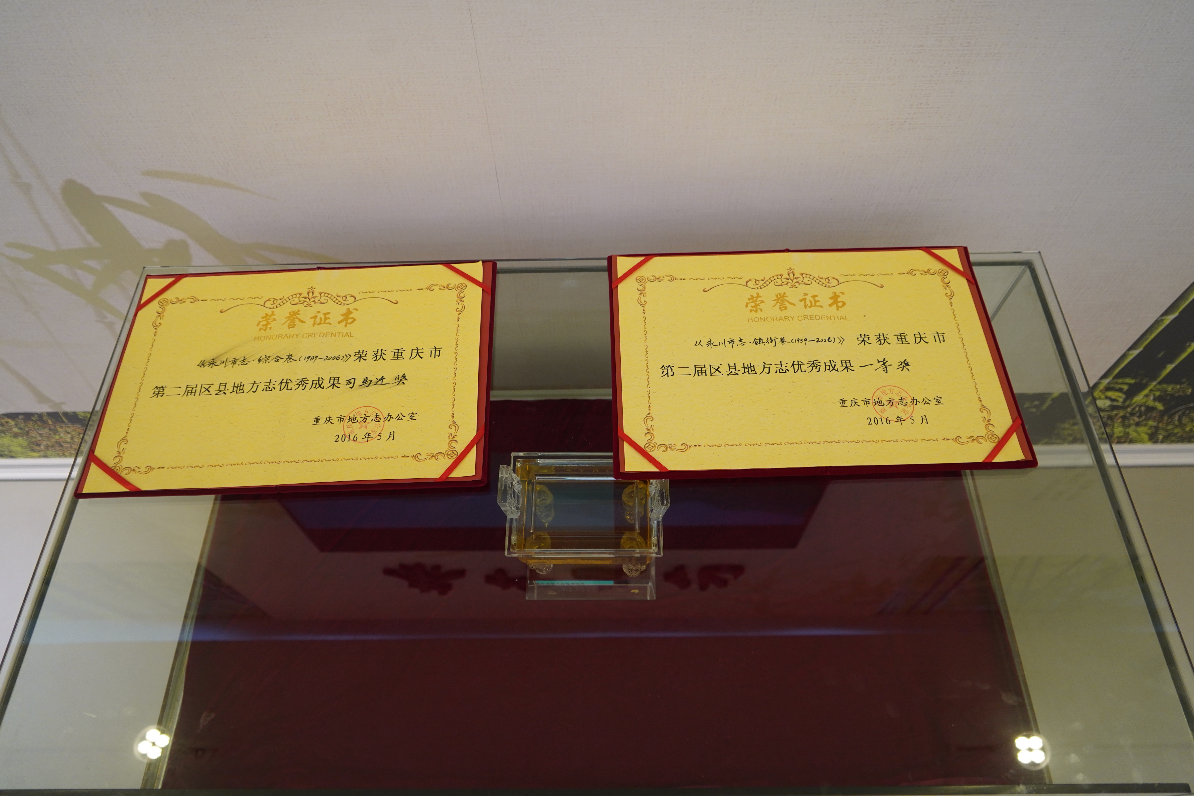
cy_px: 398
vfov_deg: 53.1
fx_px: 796
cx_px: 597
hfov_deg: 73.7
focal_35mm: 24
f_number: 3.5
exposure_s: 1/160
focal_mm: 24
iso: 1600
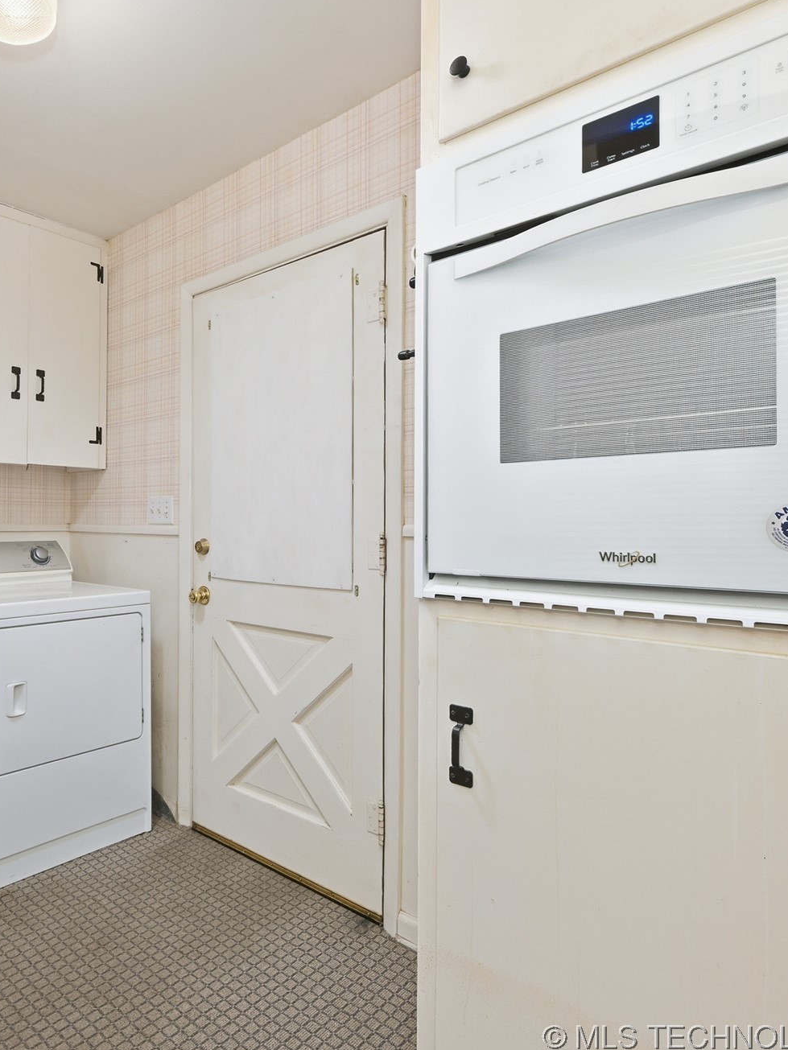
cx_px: 190
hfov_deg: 59.8
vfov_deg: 79.0
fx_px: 637
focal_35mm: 21
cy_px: 523
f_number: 7.1
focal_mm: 14
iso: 100
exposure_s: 1/60
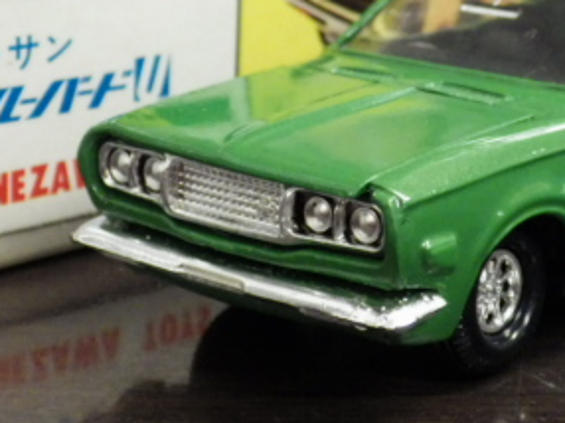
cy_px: 36
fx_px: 1827
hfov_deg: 17.6
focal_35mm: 112
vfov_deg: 13.1
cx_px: 302
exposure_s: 1/30
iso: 800
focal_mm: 9
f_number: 3.8
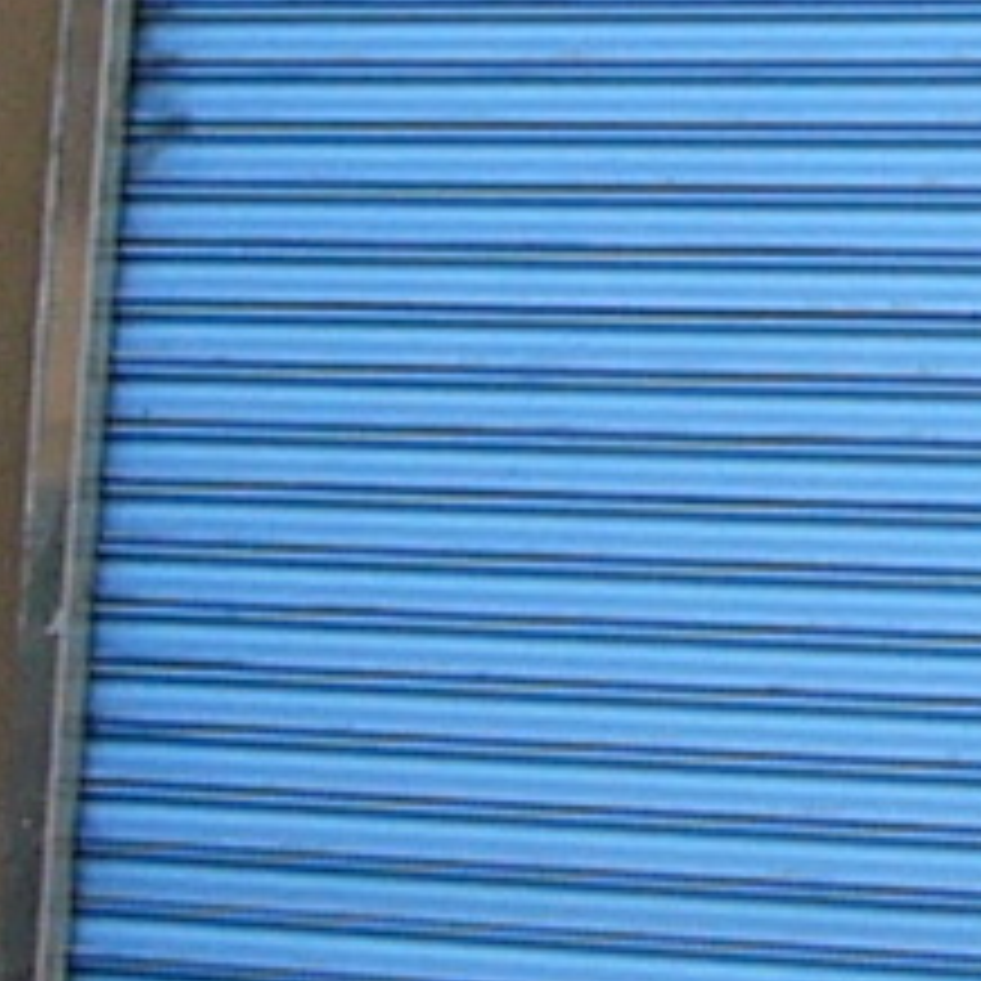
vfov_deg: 5.0
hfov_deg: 5.0
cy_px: -1539
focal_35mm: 337
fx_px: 10805
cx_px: 2484
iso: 50
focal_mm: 6
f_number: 3.7
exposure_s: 1/100
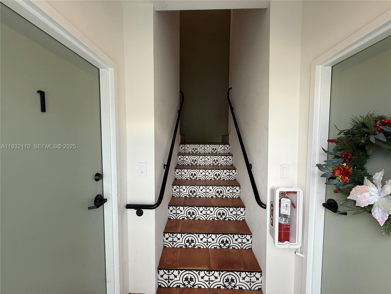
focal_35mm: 14
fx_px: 158
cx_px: 196
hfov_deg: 102.1
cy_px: 147
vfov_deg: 85.7
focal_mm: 2.22
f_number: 2.2
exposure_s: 1/120
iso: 50
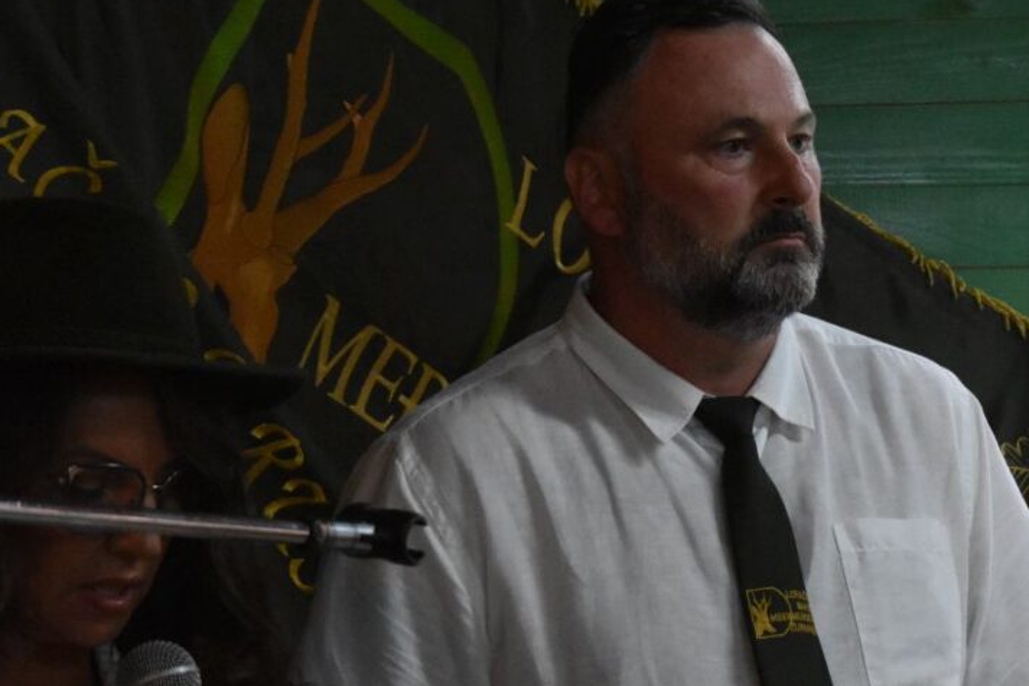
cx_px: 888
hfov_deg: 14.0
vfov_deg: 9.4
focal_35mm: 146
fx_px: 4169
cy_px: 224
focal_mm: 55
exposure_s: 1/320
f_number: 5.6
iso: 4500
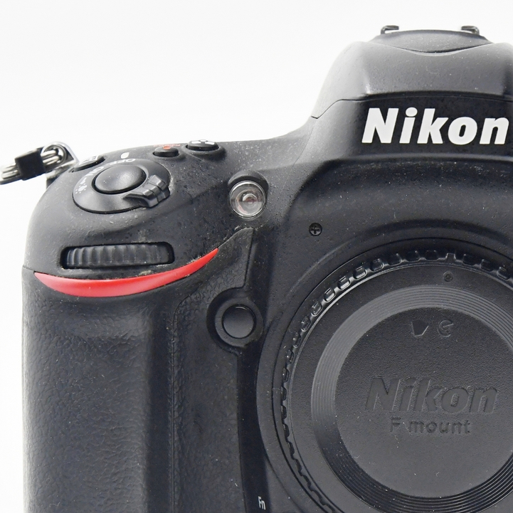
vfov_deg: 14.3
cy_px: 311
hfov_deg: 14.2
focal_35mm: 122
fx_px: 2046
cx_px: 382
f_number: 8
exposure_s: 1/100
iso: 1600
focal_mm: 46
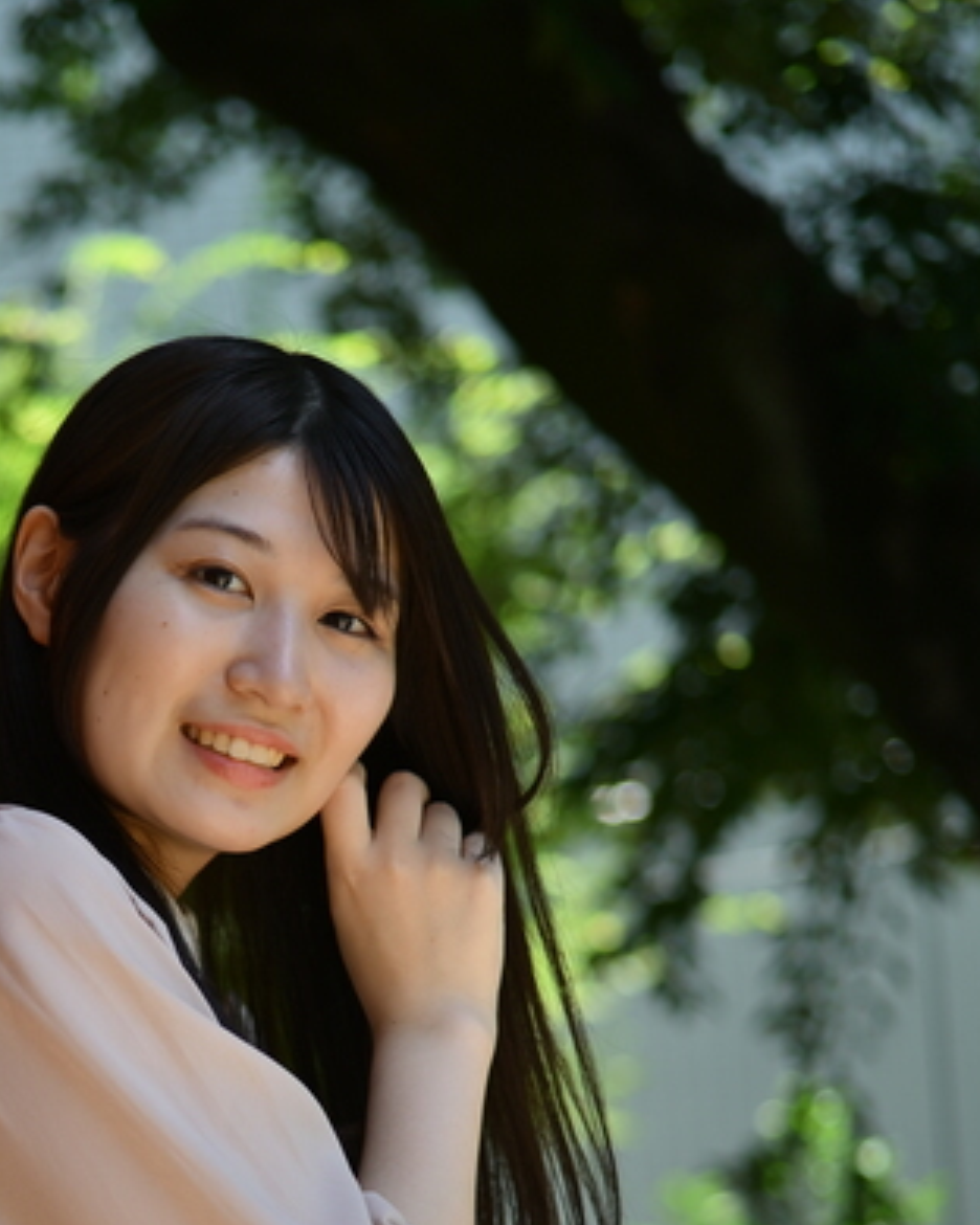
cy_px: 1021
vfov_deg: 20.7
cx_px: 122
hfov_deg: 16.7
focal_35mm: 91
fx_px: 3299
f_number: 2.2
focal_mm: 35
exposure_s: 1/320
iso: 64
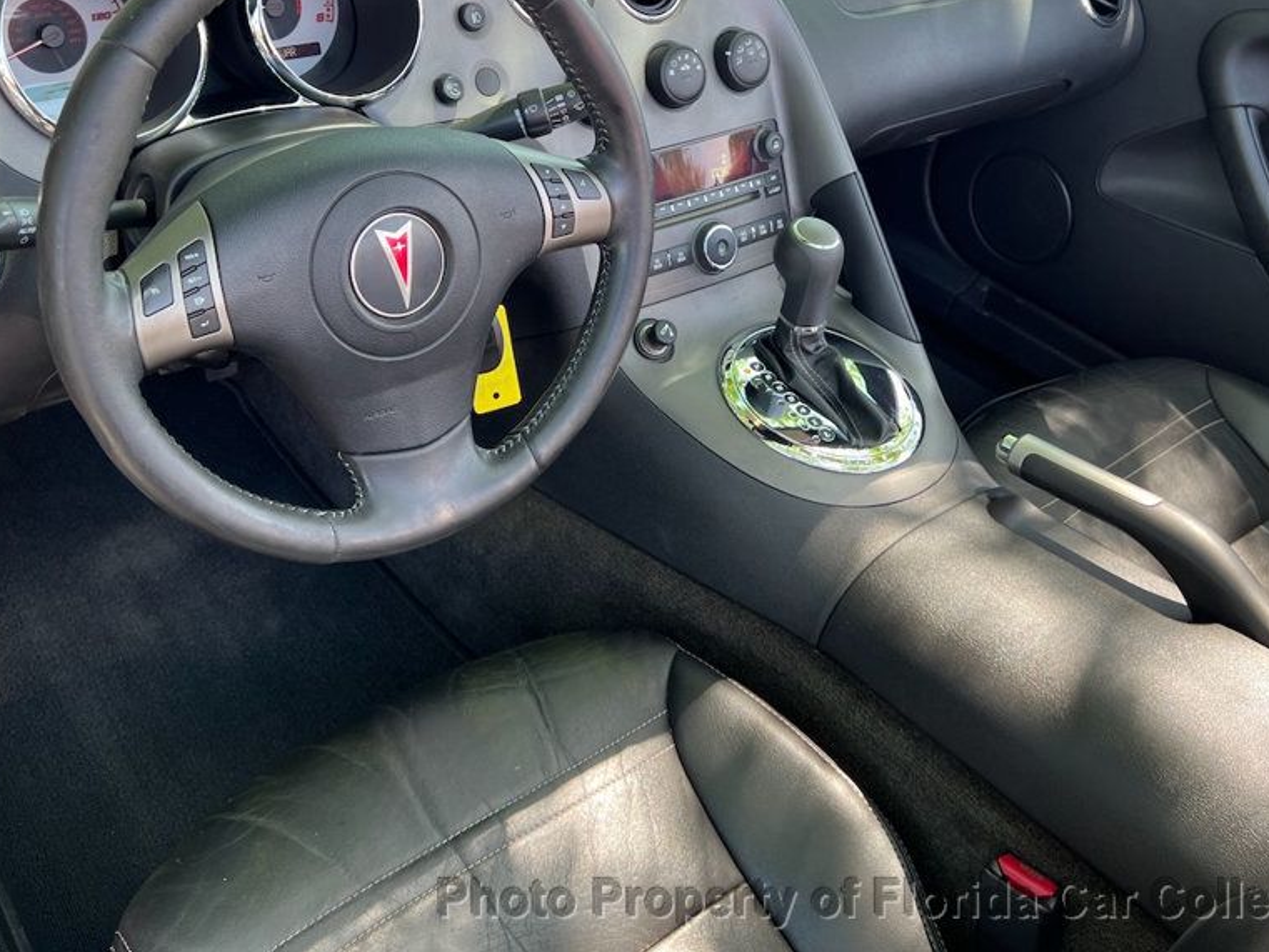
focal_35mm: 35
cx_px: 622
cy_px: 315
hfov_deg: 52.6
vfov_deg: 40.2
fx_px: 1283
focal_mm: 5.7
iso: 40
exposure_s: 1/121
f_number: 1.5
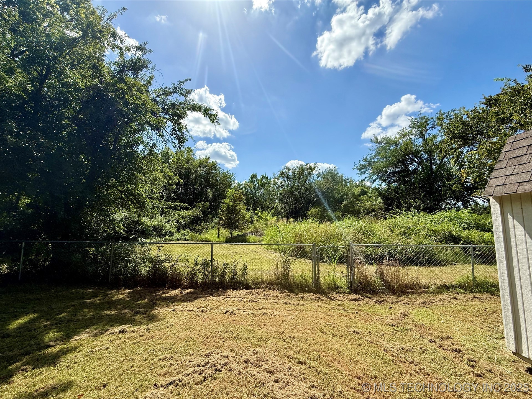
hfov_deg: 102.1
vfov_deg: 85.7
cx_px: 266
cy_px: 200
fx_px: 215
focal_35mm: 14
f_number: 2.2
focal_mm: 2.22
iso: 64
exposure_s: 1/2976
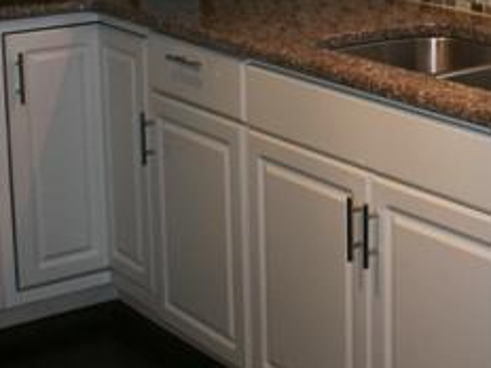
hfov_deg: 22.5
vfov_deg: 17.3
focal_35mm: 84
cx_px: 476
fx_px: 1191
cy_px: 25
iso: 400
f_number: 5.6
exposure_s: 1/60
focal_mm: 22
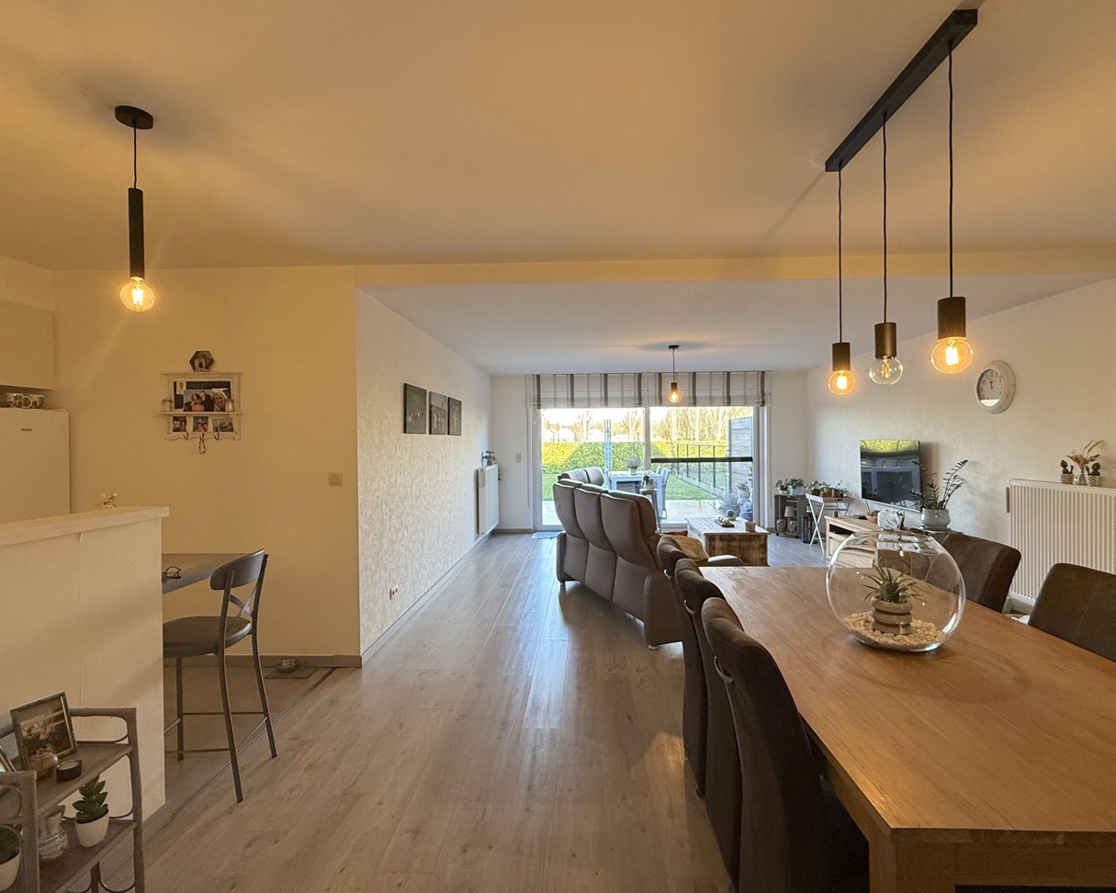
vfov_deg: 73.8
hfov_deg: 86.4
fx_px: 595
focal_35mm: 18
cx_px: 571
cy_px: 448
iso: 200
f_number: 2.2
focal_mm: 2.22
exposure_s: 1/100
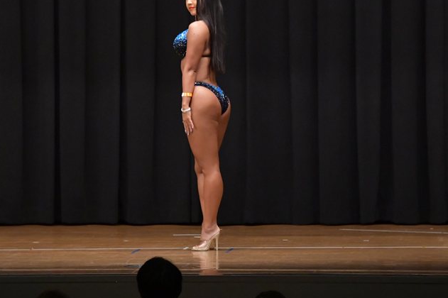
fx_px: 3084
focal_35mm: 248
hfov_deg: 8.3
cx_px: 202
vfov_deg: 5.5
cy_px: 121
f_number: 5.6
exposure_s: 1/400
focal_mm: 135
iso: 6400
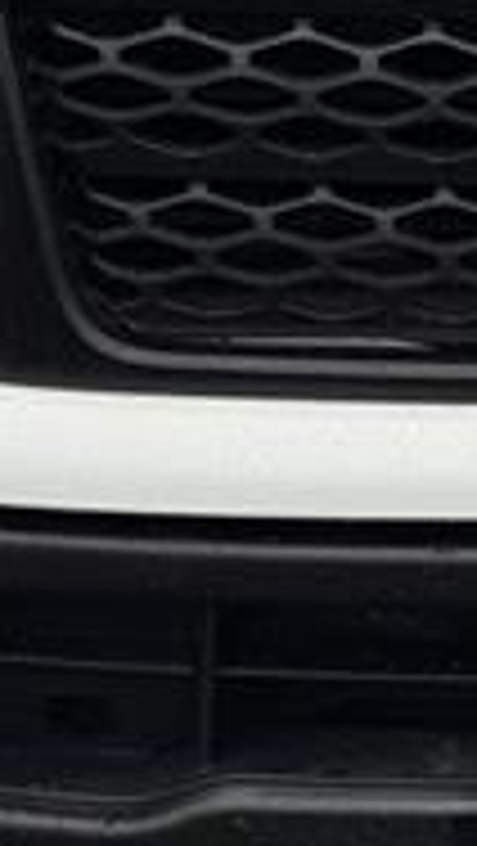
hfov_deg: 13.0
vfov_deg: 23.0
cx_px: 675
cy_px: 14
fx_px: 1998
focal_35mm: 89
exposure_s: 1/1106
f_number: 1.78
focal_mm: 6.76
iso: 80
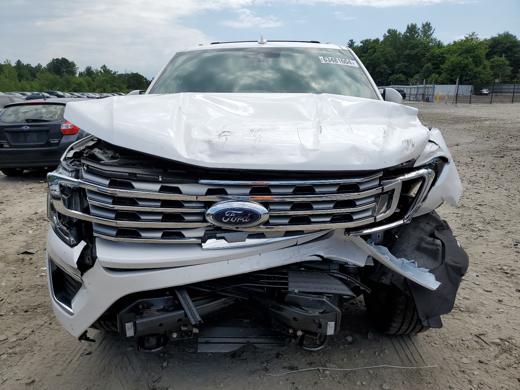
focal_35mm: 26
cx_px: 260
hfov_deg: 67.3
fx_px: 391
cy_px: 195
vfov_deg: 53.1
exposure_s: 1/5000
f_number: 1.5
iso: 50
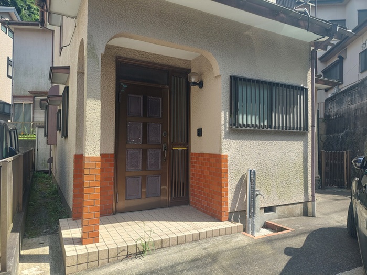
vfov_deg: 56.8
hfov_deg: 71.6
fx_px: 254
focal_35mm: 24
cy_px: 138
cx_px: 184
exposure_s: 1/475
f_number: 1.8
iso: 40
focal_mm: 5.23
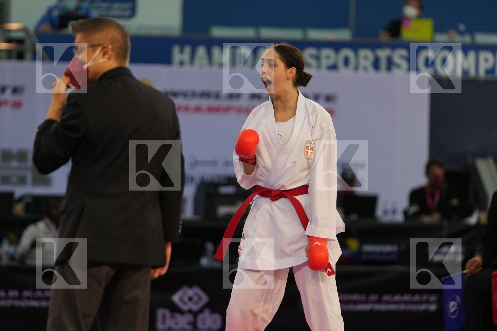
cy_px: 166
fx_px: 4141
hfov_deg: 6.9
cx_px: 248
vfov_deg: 4.6
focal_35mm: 300
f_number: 2.8
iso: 1600
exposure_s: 1/1000
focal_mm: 200
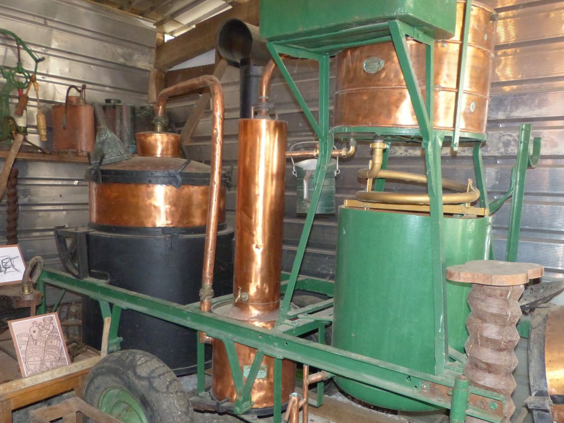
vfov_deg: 46.6
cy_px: 247
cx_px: 305
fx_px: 489
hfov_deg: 59.9
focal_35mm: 30
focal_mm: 4.5
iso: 400
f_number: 2.8
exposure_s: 1/50
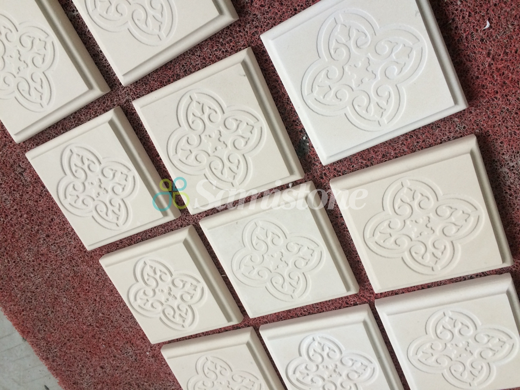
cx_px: 260
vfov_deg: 48.2
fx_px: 436
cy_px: 195
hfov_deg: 61.7
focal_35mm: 29
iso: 64
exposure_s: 1/33
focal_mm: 4.15
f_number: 2.2
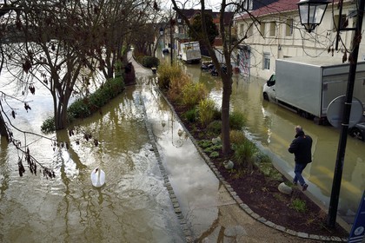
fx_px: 314
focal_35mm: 31
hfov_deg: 60.3
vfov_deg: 42.3
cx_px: 182
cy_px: 122
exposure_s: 1/250
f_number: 9
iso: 100
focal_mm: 31
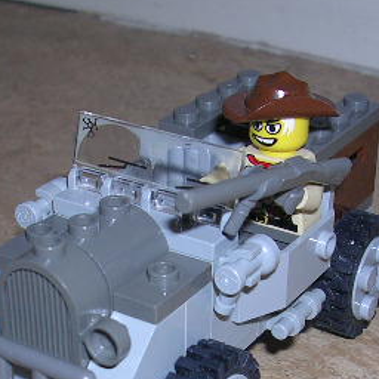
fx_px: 1041
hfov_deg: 20.6
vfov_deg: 20.3
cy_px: 321
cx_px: 178
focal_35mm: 84
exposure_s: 1/60.1
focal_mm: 5.8
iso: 50
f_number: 2.8
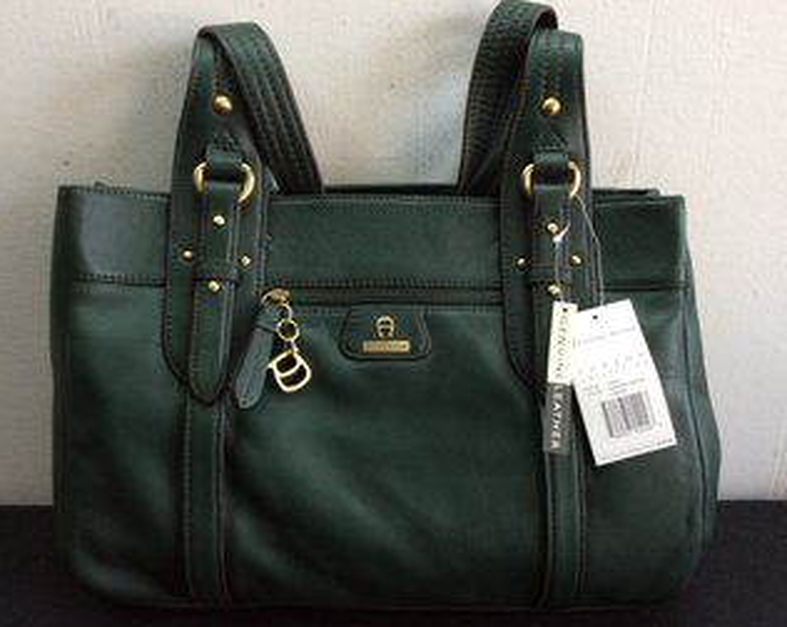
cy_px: 315
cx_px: 381
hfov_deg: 52.9
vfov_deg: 43.3
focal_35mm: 34
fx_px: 791
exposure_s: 1/24
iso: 32
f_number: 2.4
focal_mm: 3.3
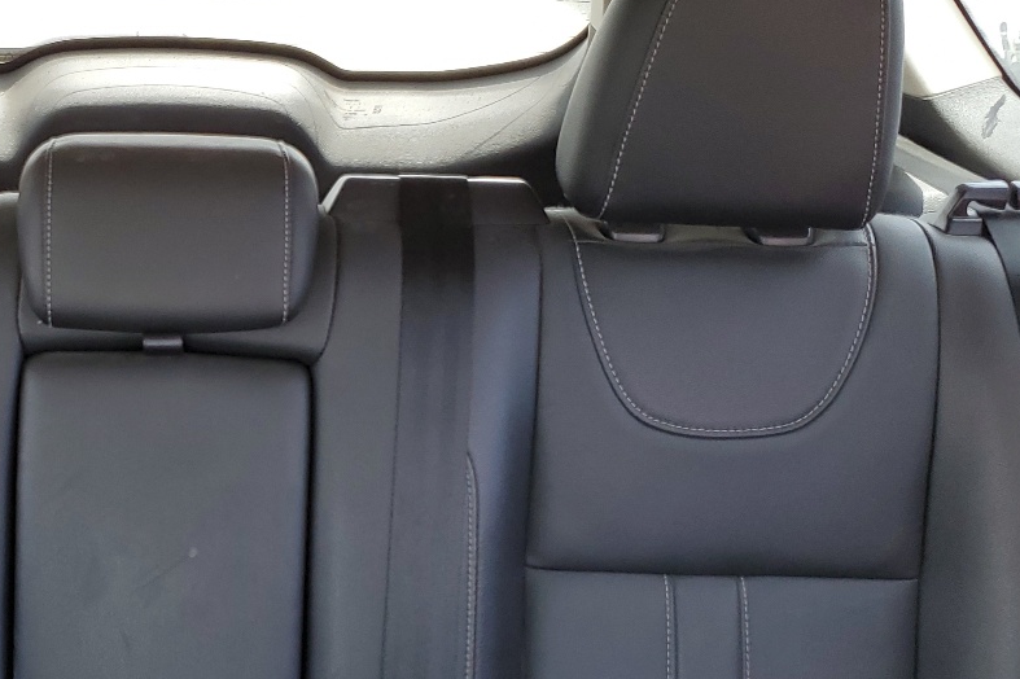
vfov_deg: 24.6
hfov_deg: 34.8
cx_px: 167
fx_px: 1558
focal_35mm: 55
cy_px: 368
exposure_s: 1/120
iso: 57
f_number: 1.5
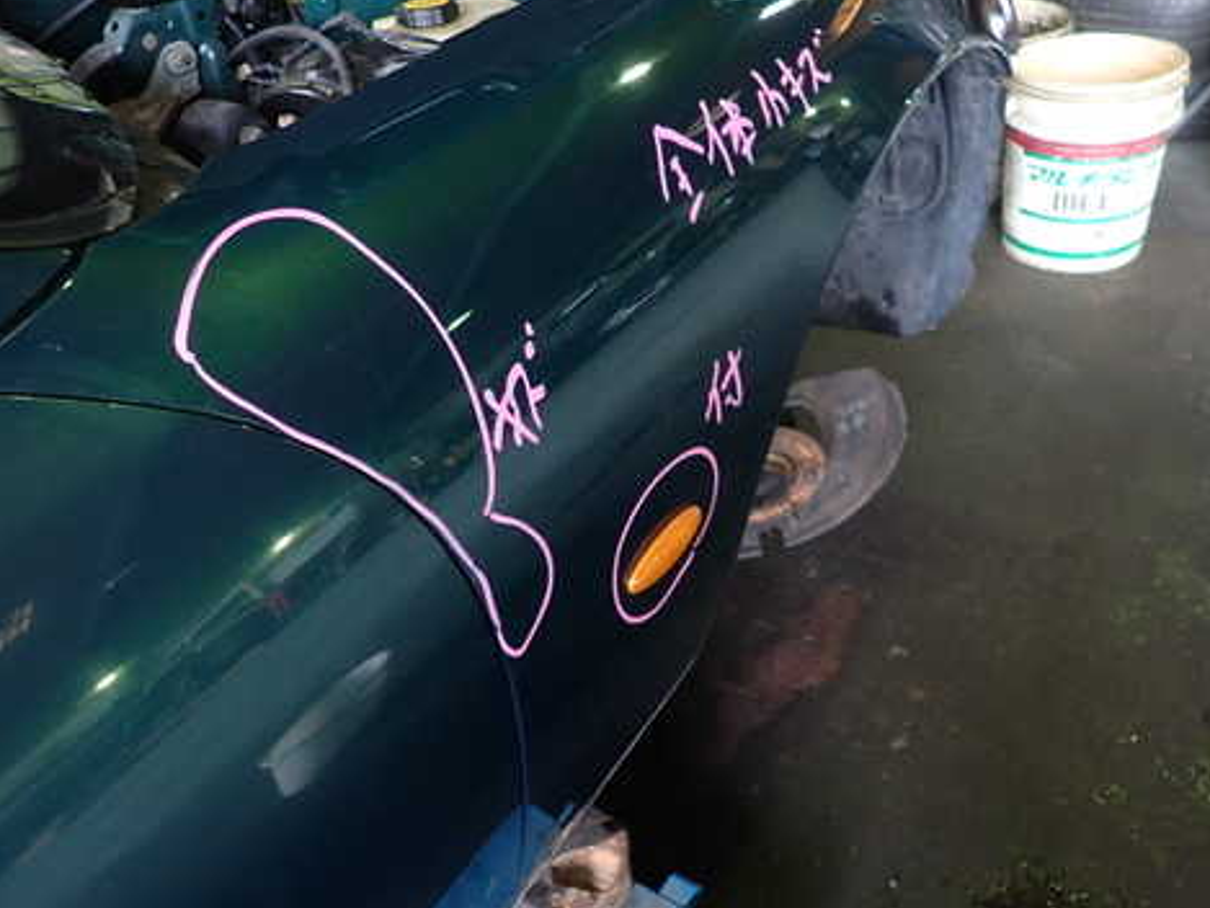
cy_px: 436
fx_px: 1119
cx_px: 562
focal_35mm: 32
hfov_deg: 56.7
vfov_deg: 44.2
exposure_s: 1/30
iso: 200
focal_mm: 4.5
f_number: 2
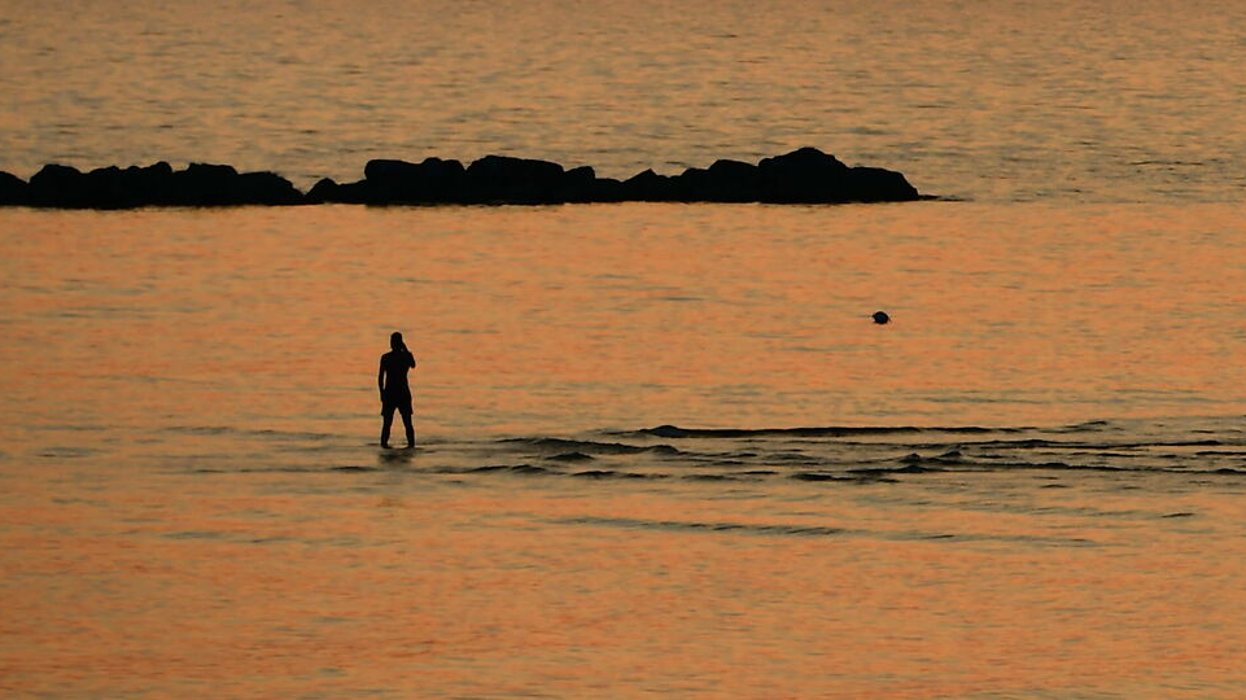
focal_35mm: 608
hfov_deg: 3.5
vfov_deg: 2.0
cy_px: -176
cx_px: 1437
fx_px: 20093
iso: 110
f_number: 5.6
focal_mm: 155
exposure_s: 1/250
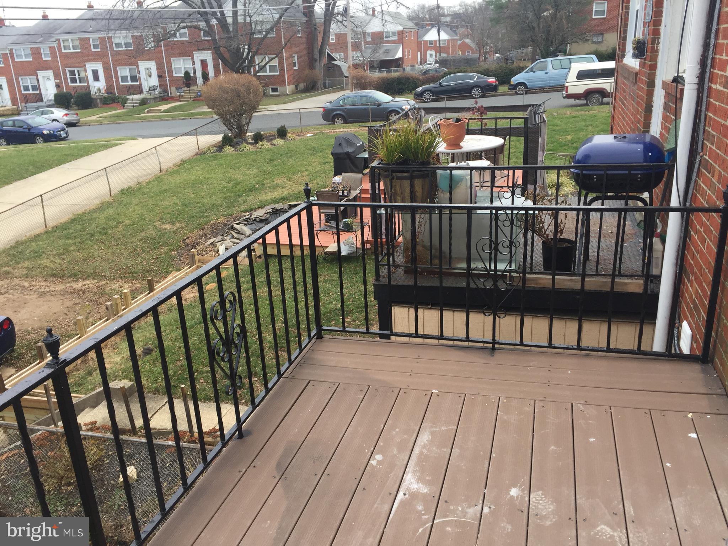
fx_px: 610
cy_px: 273
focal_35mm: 29
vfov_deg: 48.2
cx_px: 364
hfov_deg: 61.7
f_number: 2.2
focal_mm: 4.15
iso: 32
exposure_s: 1/316
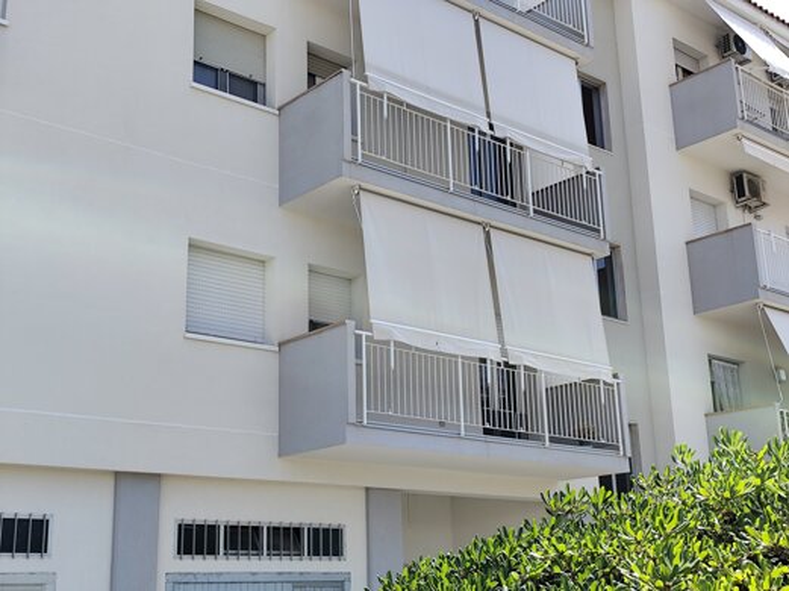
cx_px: 394
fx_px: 1048
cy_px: 296
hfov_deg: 41.3
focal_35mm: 46
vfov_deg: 31.5
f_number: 1.65
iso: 50
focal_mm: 6.14
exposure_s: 1/405
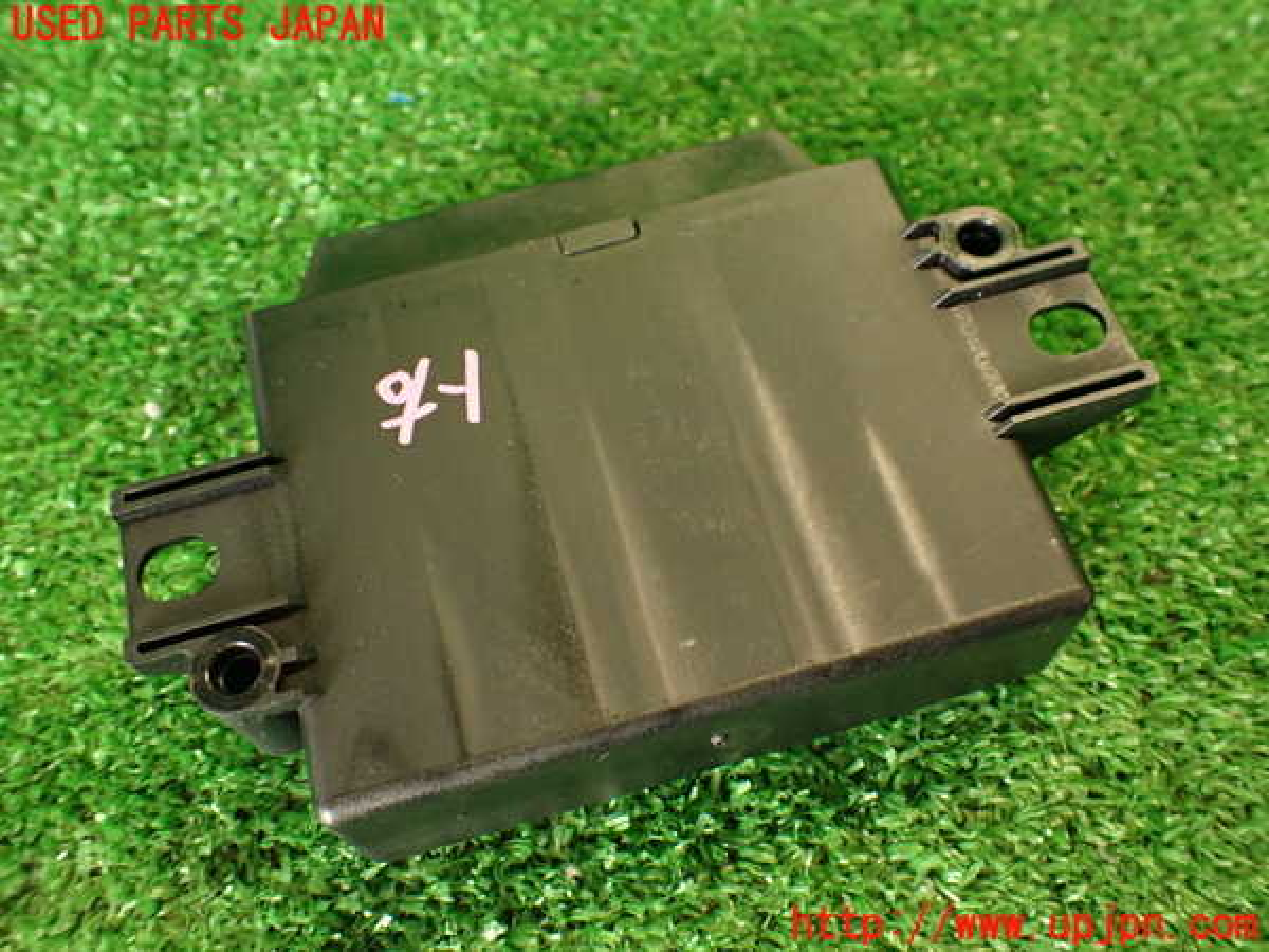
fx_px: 1173
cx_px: 634
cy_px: 476
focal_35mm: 32
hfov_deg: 56.8
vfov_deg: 44.2
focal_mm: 5.79
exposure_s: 1/30
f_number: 2.4
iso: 320
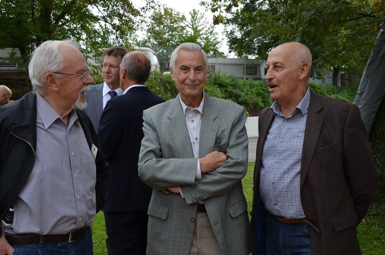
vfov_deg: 34.1
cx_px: 192
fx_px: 416
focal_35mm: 39
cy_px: 128
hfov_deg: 49.6
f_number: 7.1
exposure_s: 1/200
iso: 200
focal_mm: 26
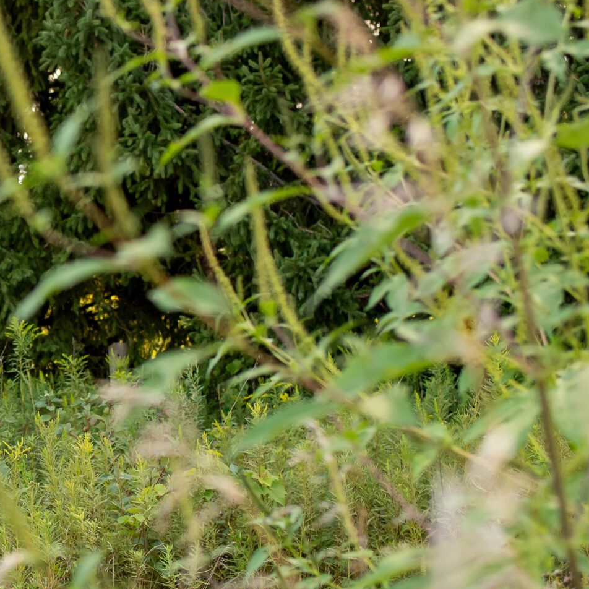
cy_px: 334
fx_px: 1540
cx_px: -123
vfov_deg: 21.6
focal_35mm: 80
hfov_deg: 20.2
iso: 800
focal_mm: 35
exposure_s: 1/2000
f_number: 2.8
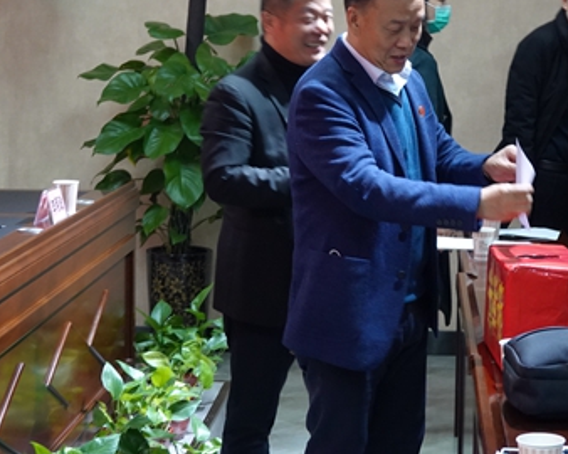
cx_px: 472
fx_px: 1613
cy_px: 144
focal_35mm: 96
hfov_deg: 19.7
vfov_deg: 16.0
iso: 800
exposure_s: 1/30
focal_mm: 19.68
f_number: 3.2
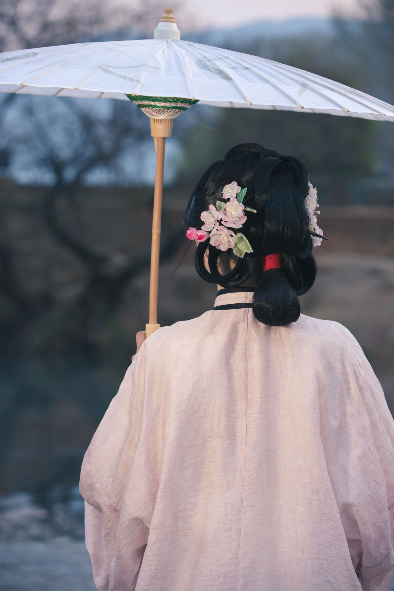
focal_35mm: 110
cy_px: 296
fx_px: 1806
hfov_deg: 12.5
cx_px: 197
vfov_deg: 18.6
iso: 800
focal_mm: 110
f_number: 5
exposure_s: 1/200
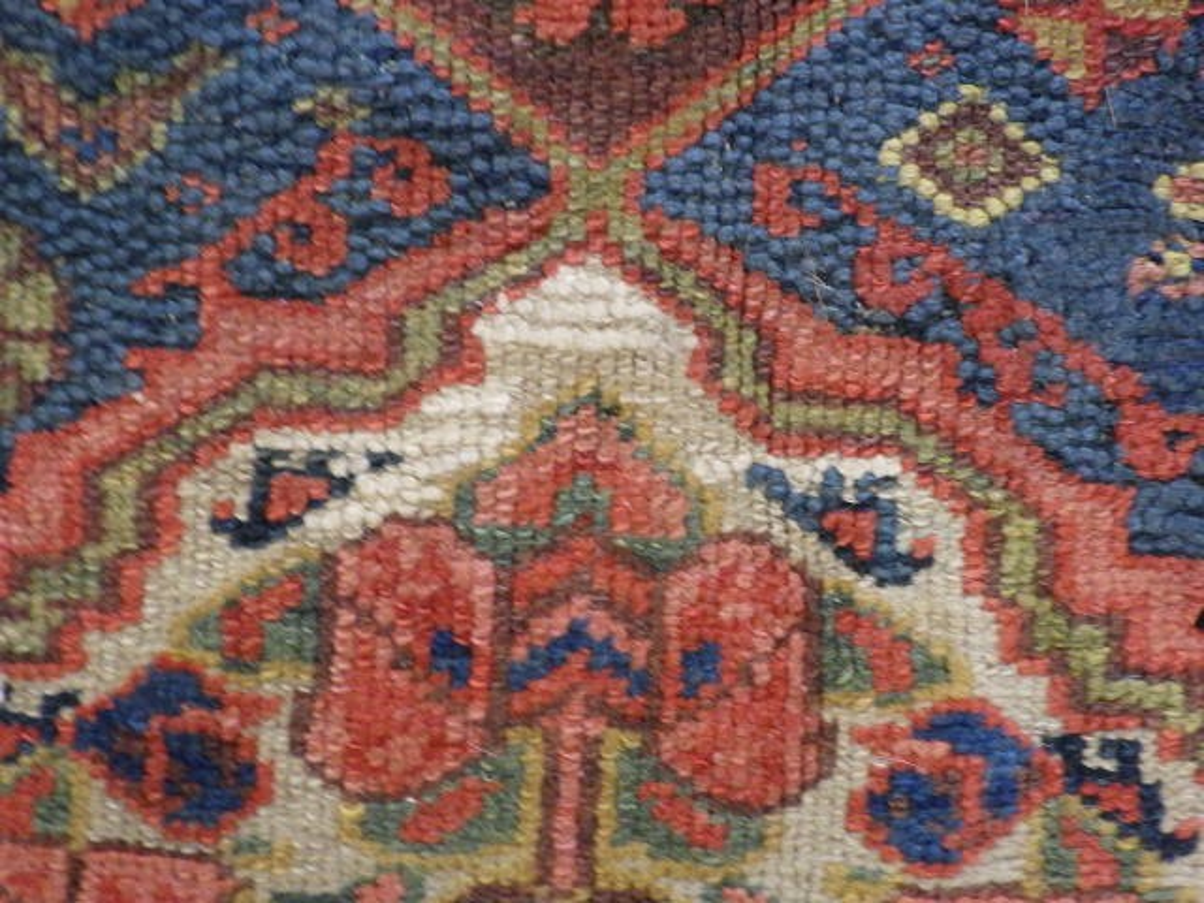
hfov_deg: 63.4
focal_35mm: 28
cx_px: 602
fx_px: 974
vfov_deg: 49.7
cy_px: 452
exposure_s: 1/45
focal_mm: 5
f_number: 3.5
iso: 1000
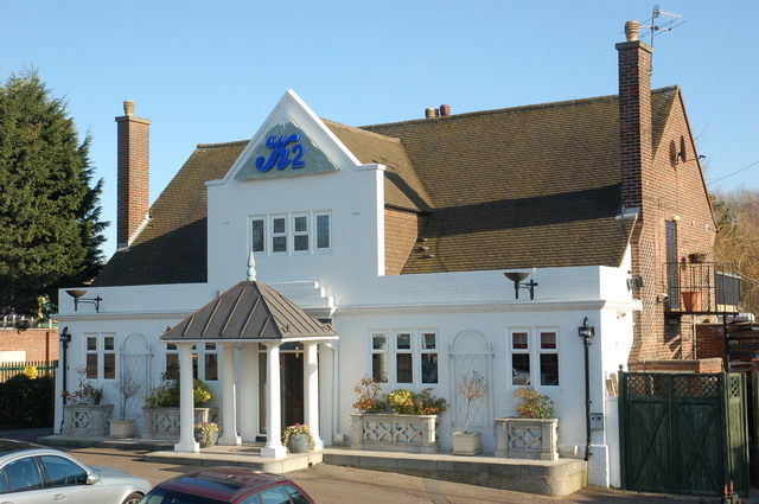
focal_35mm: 52
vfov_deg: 25.7
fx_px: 1105
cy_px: 252
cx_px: 380
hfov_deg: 37.9
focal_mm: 35
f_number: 10
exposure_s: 1/250
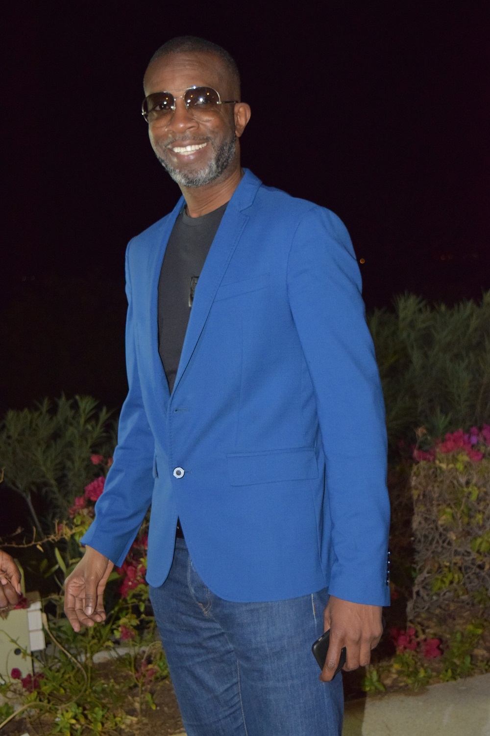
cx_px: 245
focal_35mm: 51
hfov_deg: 26.5
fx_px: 1041
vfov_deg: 38.9
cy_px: 368
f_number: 4.5
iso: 3200
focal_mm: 34
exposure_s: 1/60
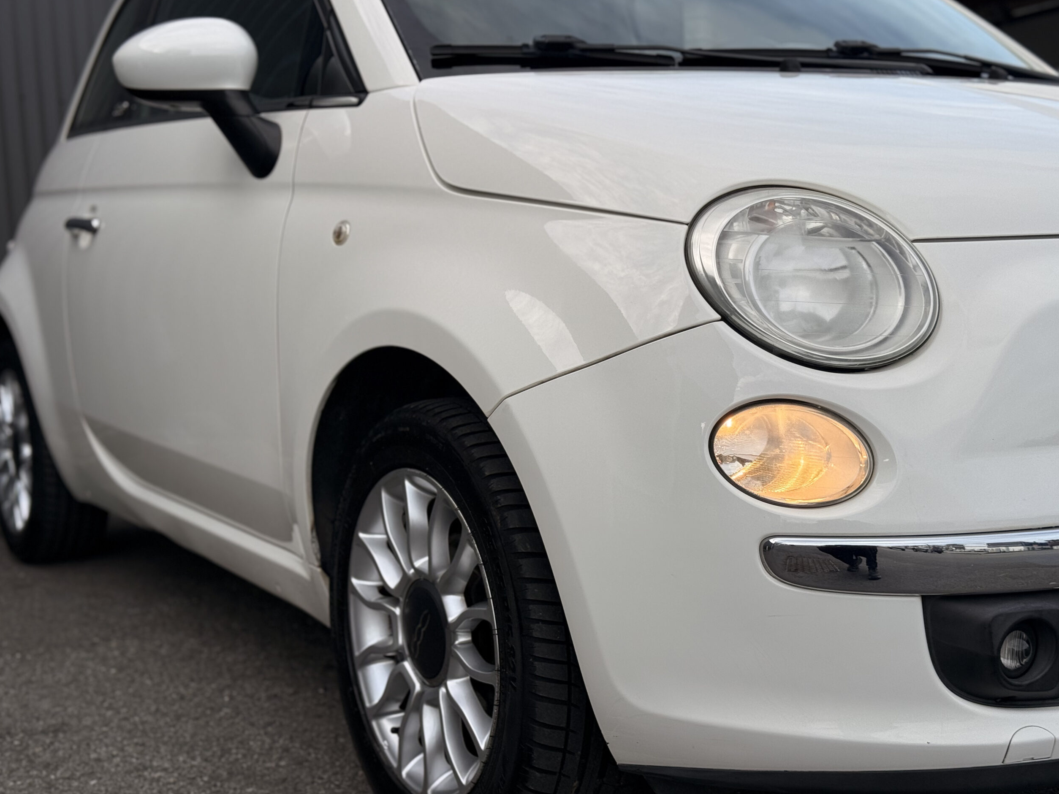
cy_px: 403
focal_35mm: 49
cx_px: 521
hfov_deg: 38.9
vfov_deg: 29.7
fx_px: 1499
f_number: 1.78
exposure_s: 1/2146
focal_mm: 6.76
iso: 64
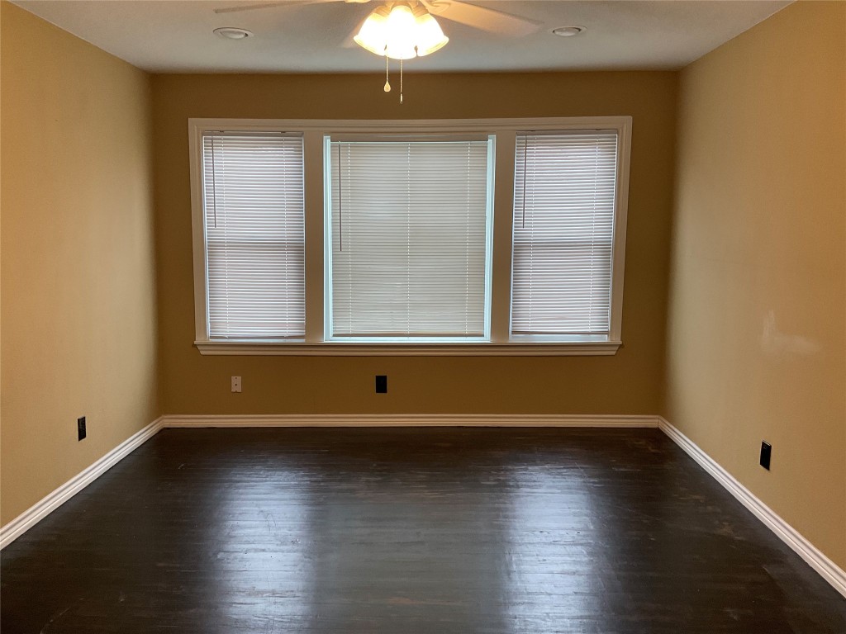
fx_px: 709
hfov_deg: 61.7
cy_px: 317
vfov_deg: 48.2
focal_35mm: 29
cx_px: 423
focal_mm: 3
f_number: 1.8
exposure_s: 1/60
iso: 50
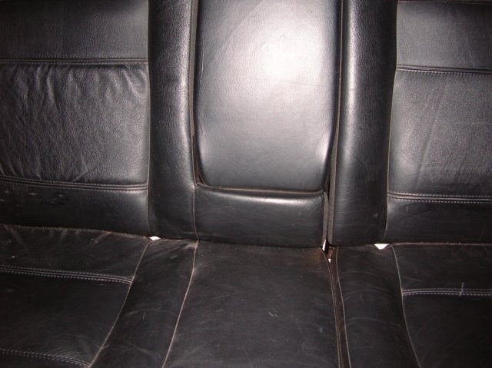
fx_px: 497
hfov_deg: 52.7
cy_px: 184
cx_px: 246
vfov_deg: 40.6
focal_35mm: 35
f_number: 2.8
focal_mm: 5.8
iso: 50
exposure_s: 1/60.1
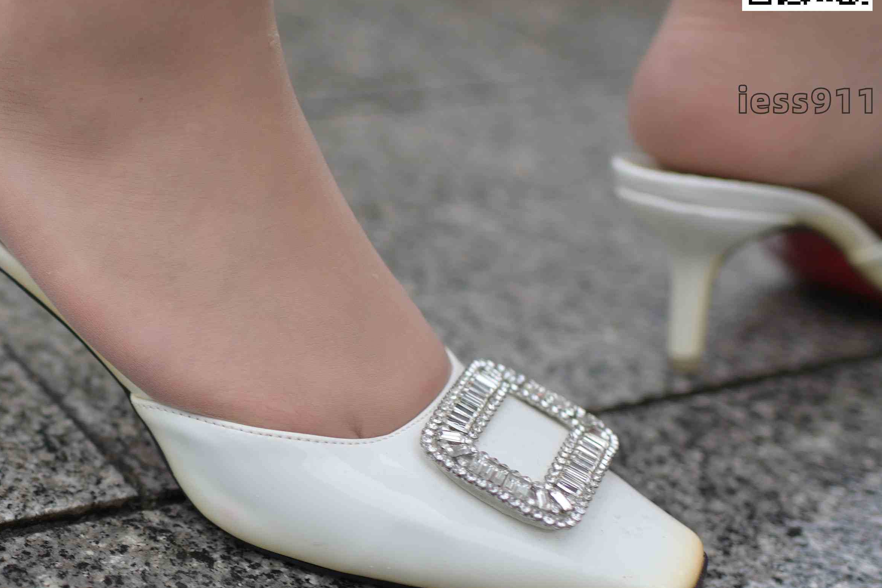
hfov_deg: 27.9
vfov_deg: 19.6
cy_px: 411
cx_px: 55
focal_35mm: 69
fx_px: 1691
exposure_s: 1/200
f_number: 2.2
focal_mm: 35
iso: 250
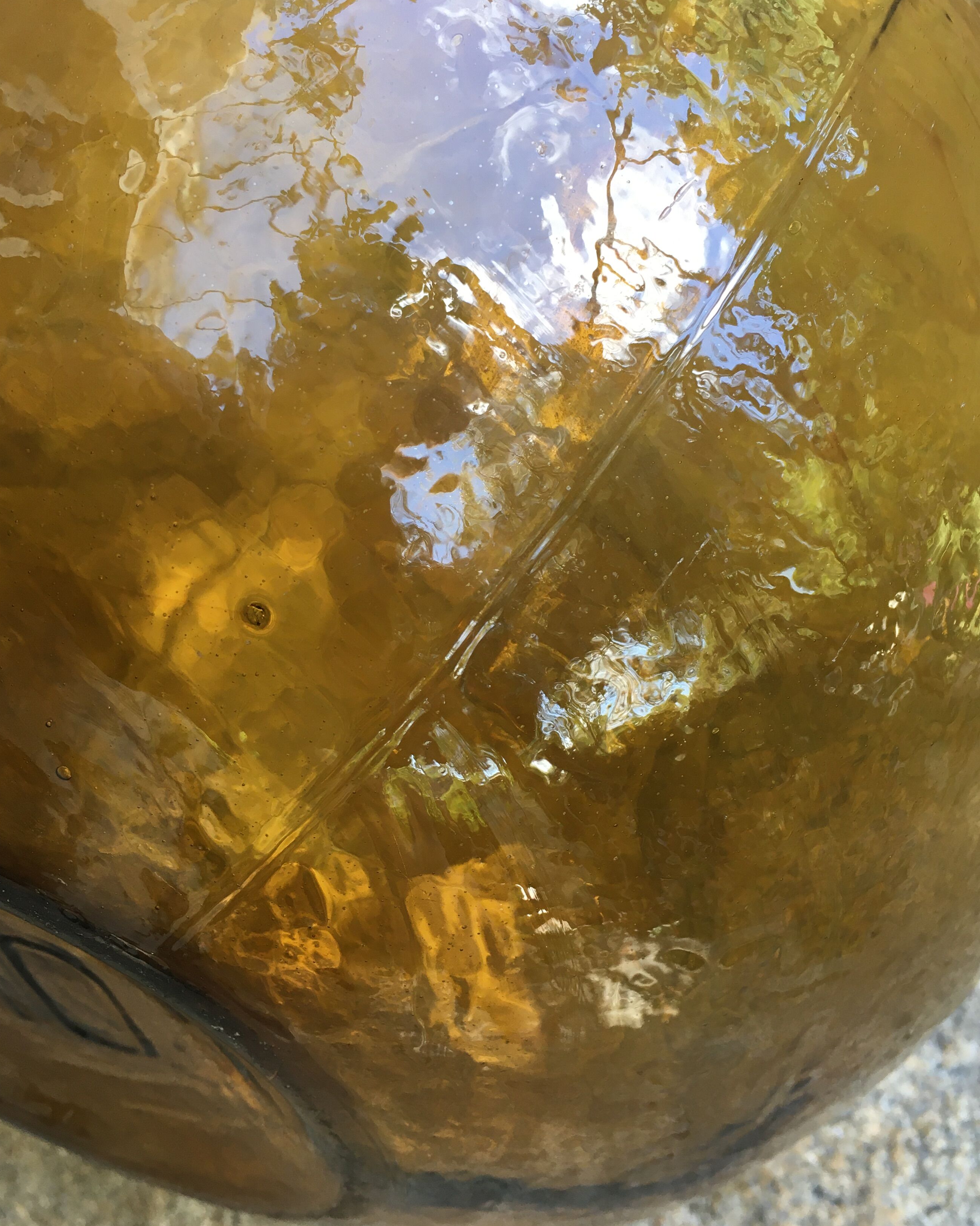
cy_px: 611
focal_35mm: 35
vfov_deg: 51.5
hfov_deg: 42.2
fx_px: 1269
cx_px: 473
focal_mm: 4.15
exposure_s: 1/33
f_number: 2.2
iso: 25
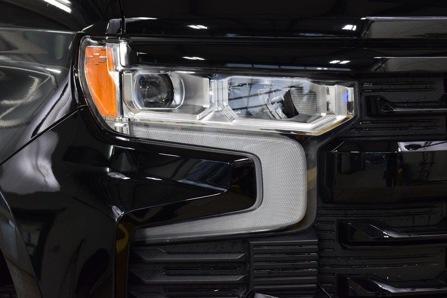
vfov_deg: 13.0
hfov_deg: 19.5
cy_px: 149
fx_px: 1304
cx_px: 224
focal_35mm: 105
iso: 1100
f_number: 7.1
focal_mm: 70
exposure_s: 1/30
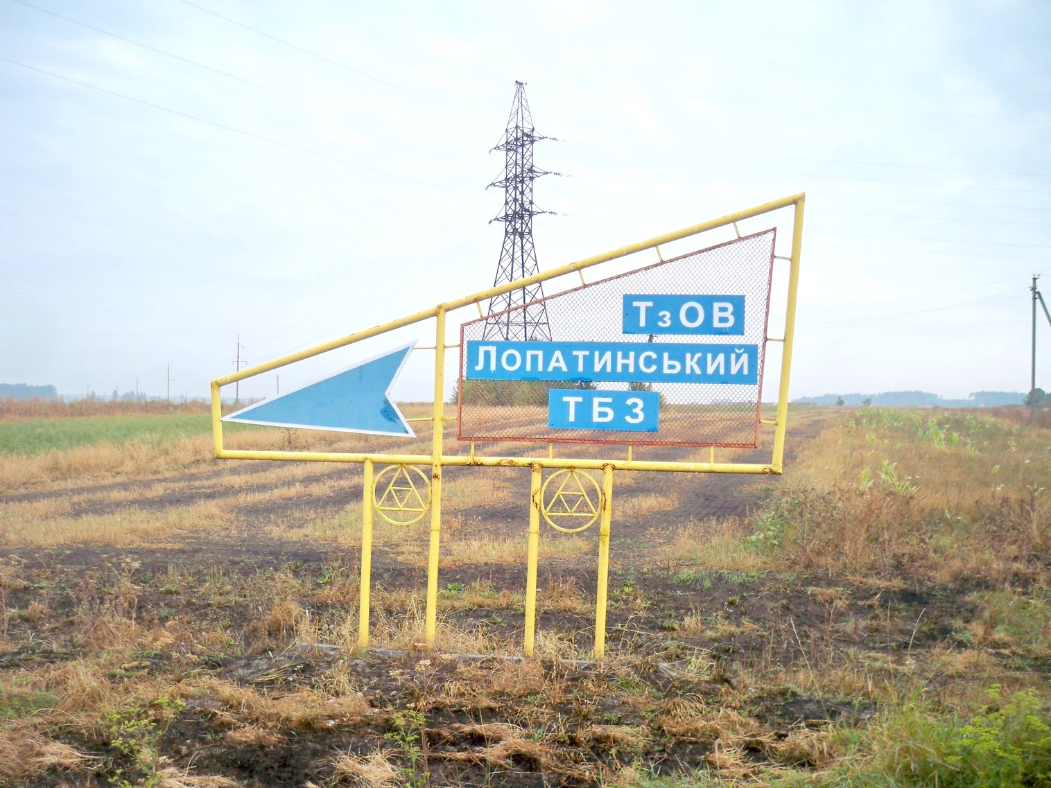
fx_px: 1063
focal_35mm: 35
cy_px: 394
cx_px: 526
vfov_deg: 40.7
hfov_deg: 52.6
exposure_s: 1/250
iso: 80
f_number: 3.1
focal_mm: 6.3
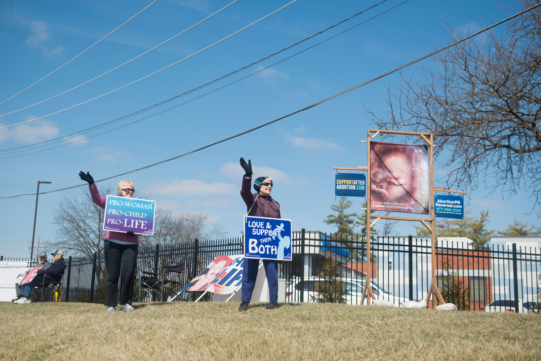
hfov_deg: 39.6
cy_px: 180
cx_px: 270
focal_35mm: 50
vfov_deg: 27.0
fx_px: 752
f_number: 5.6
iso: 100
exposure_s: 1/640
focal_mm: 50
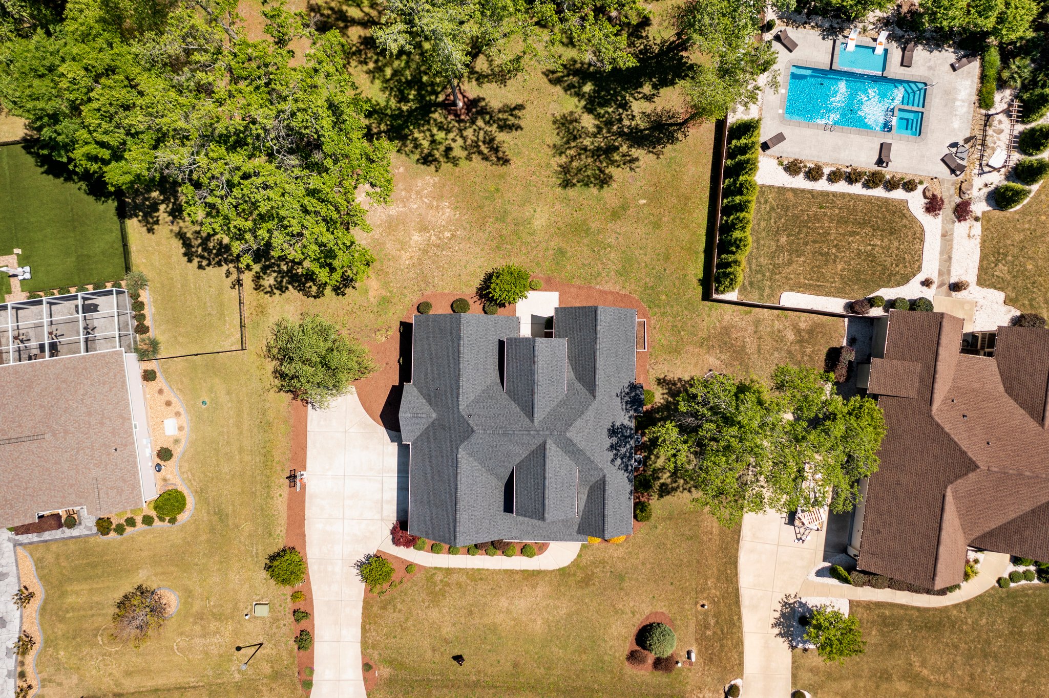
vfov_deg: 46.4
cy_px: 349
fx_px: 816
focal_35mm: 28
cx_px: 524
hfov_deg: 65.5
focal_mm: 10.26
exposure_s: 1/1250
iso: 100
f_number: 2.8
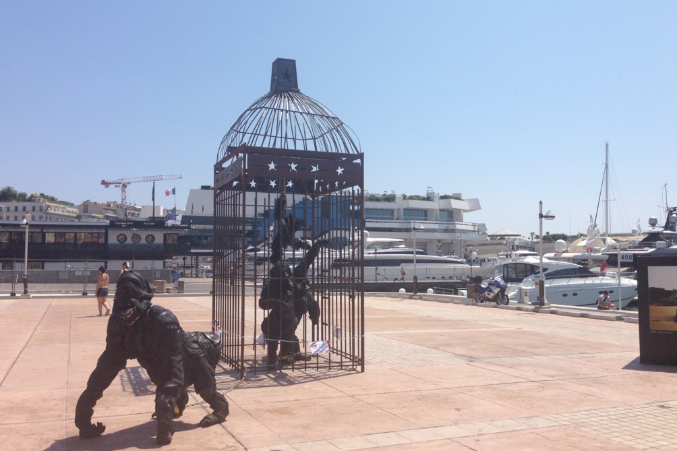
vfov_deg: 37.8
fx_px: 658
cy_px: 222
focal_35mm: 35
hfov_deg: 54.4
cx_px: 342
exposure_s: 1/2358
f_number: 2.4
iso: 50
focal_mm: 4.13
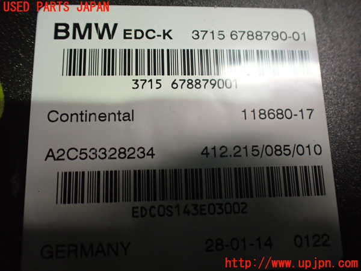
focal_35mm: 30
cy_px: 136
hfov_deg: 60.0
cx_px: 180
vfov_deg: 46.8
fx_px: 313
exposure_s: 1/125
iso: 800
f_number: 2.3
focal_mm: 5.4
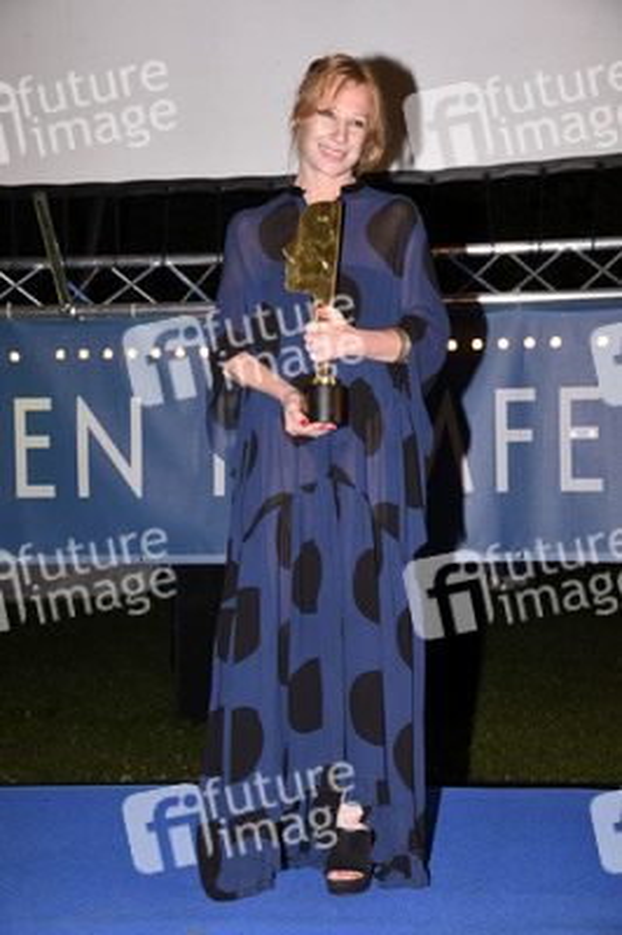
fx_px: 1506
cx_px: 311
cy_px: 468
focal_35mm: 58
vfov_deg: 34.5
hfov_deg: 23.3
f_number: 6.3
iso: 500
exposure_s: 1/160
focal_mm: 58
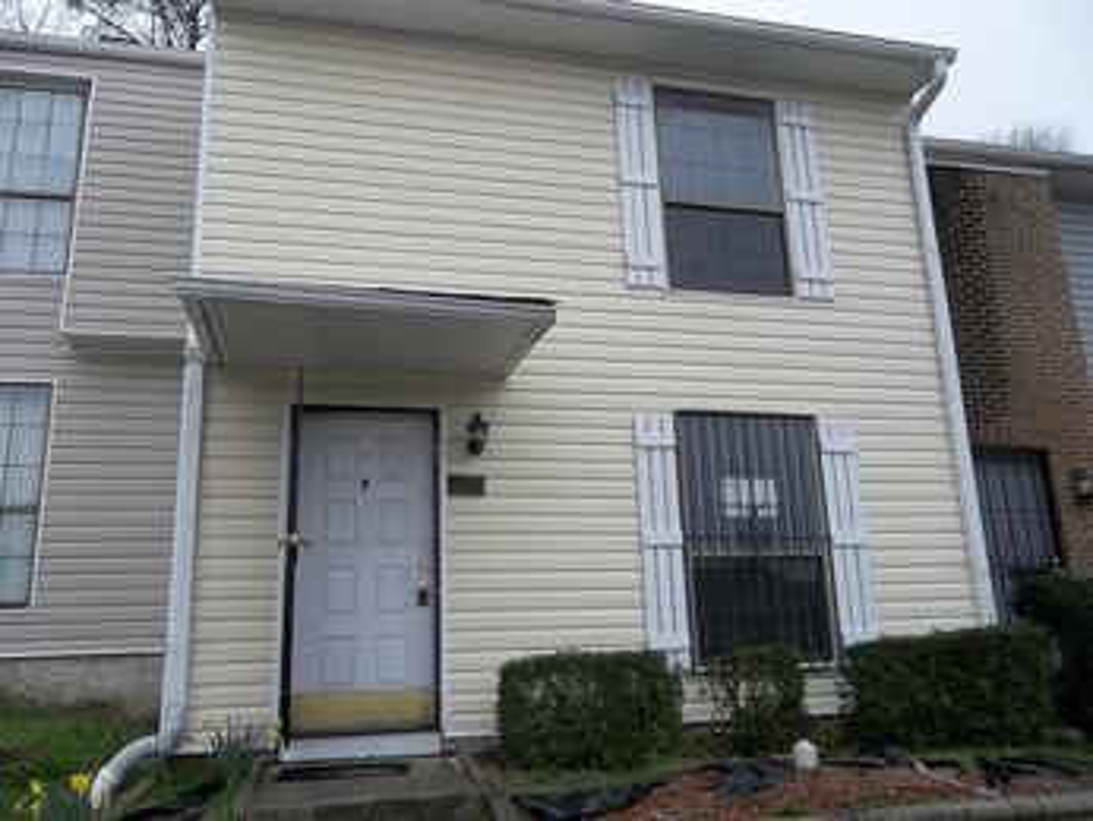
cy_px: 410
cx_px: 546
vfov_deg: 51.4
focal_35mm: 27
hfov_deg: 65.3
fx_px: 853
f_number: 3.5
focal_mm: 4.9
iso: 80
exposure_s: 1/250
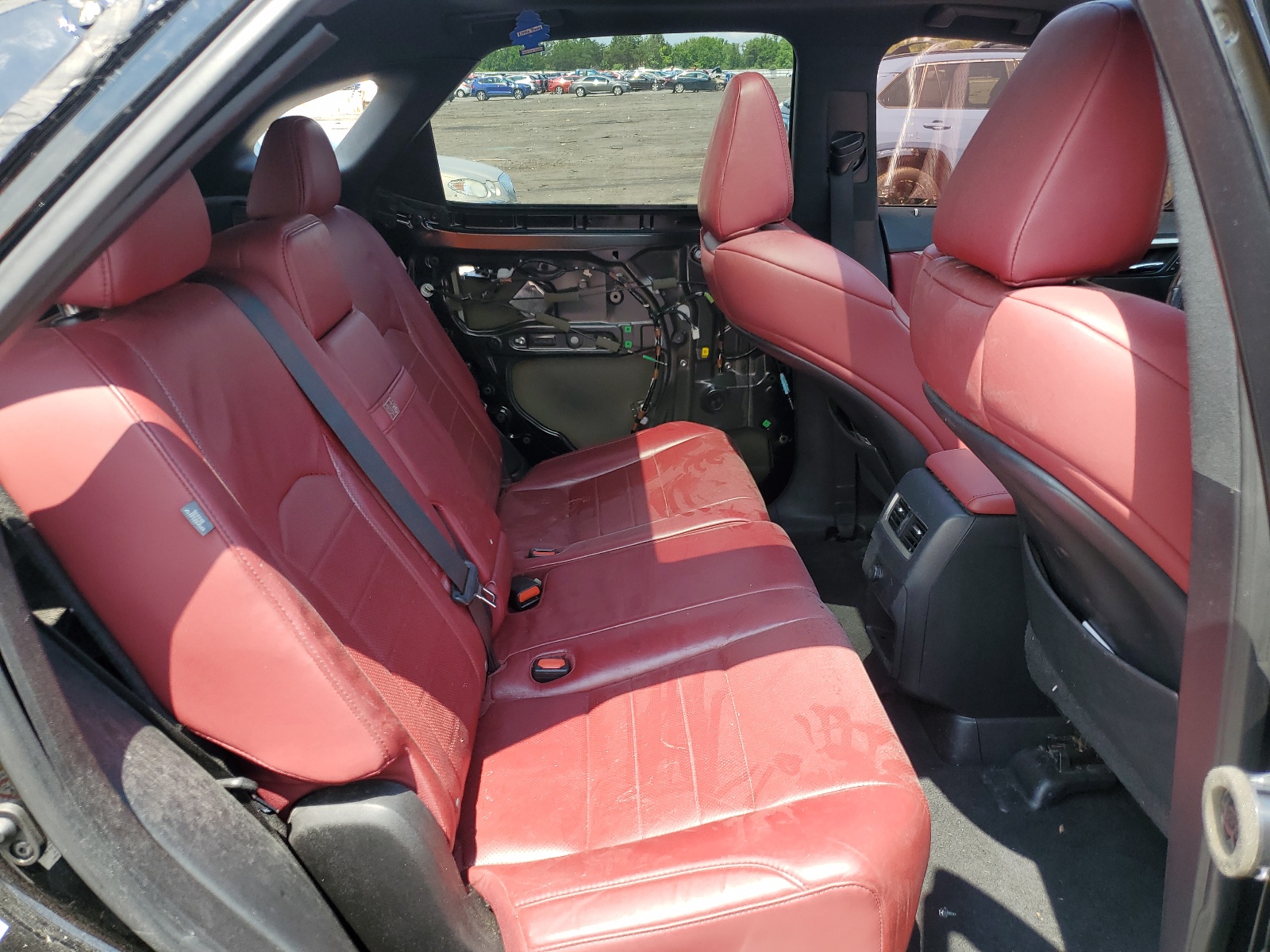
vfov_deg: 53.1
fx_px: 954
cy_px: 476
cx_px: 635
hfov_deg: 67.3
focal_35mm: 26
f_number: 1.5
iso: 50
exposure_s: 1/526
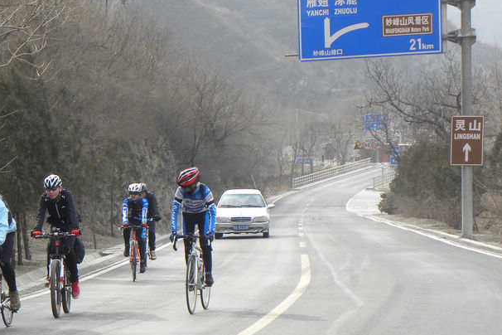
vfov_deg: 8.4
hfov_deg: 12.6
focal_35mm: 163
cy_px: 240
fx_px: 2273
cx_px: 119
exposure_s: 1/126
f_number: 4
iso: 64
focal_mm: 16.9
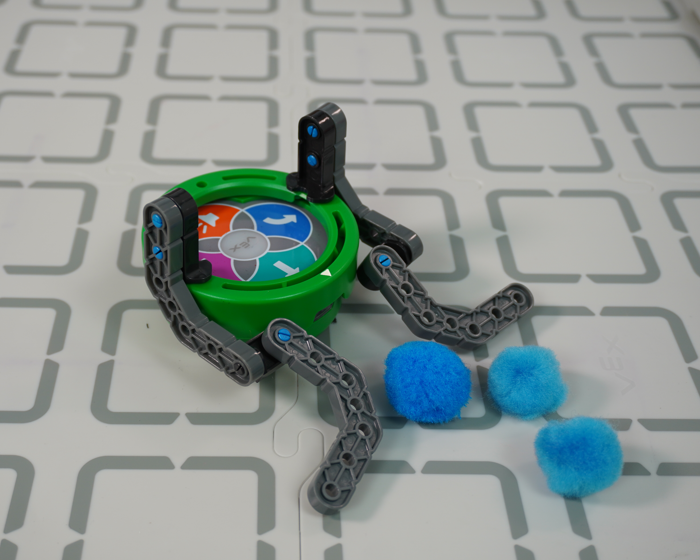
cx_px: 293
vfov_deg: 32.4
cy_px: 282
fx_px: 965
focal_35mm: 47
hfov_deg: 39.8
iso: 160
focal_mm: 27
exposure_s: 1/50
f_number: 4.5
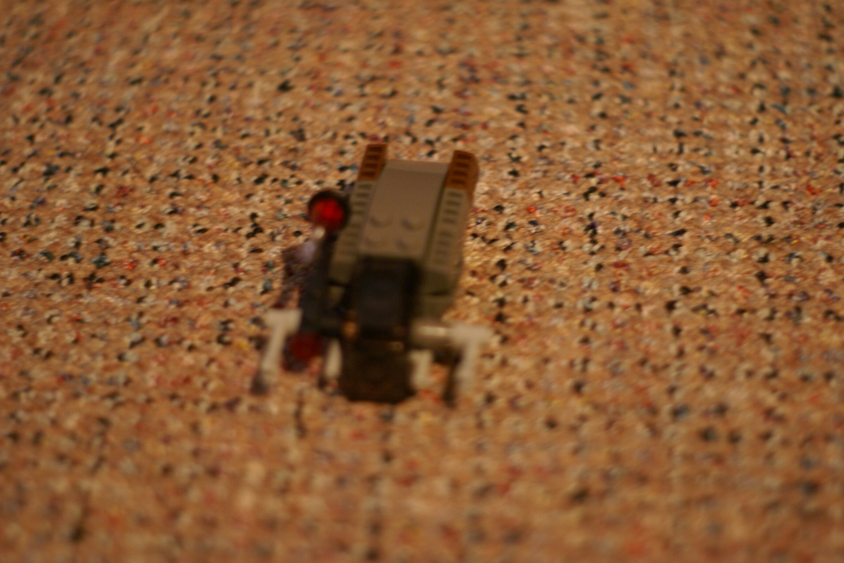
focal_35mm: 75
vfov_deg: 18.2
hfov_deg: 27.0
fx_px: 1758
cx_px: 422
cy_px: 282
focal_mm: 50
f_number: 2
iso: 400
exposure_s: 1/6
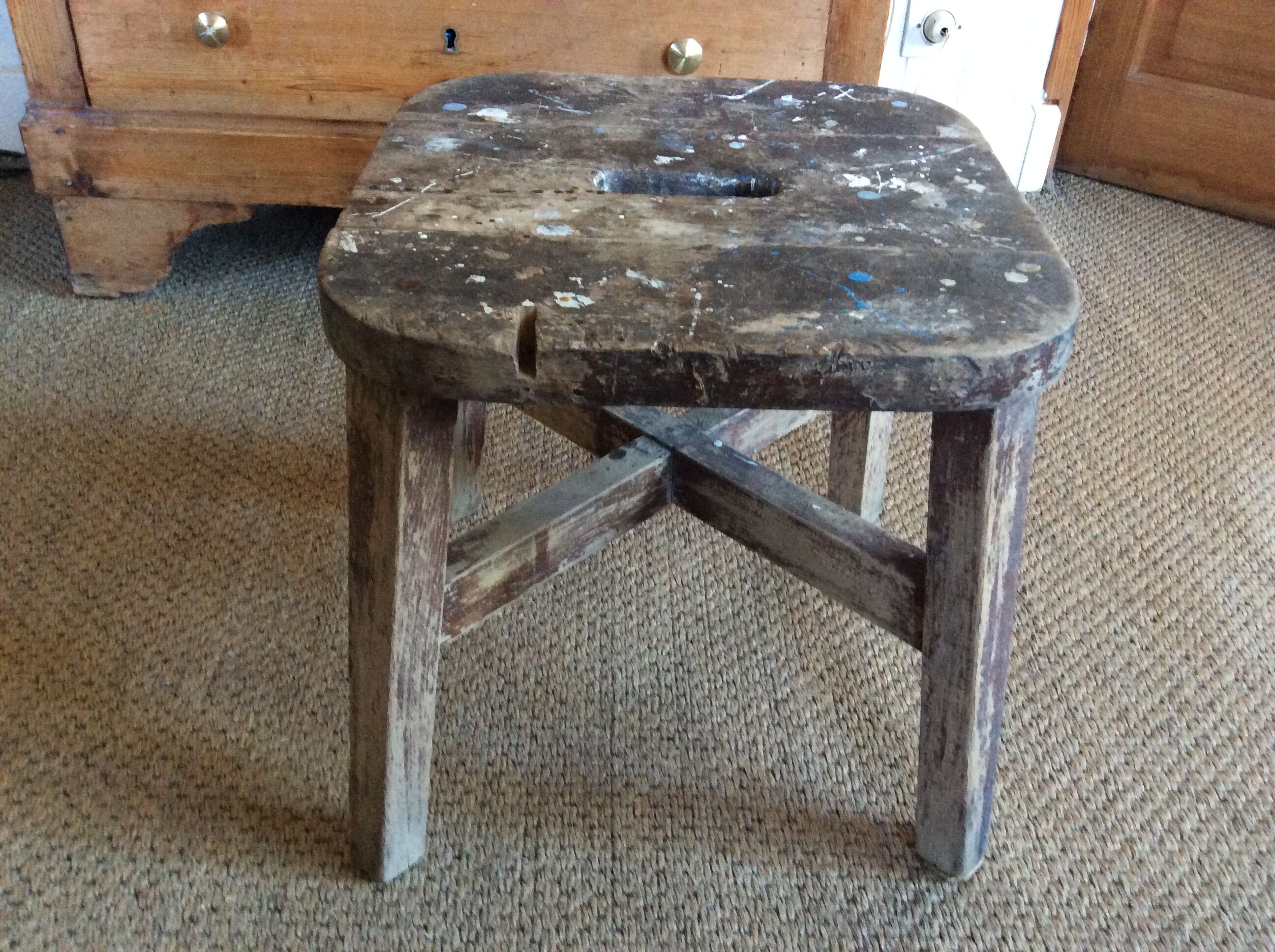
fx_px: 1177
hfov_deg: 56.9
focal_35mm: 32
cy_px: 476
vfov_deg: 44.1
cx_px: 638
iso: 250
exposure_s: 1/17
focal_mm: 3.3
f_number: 2.4
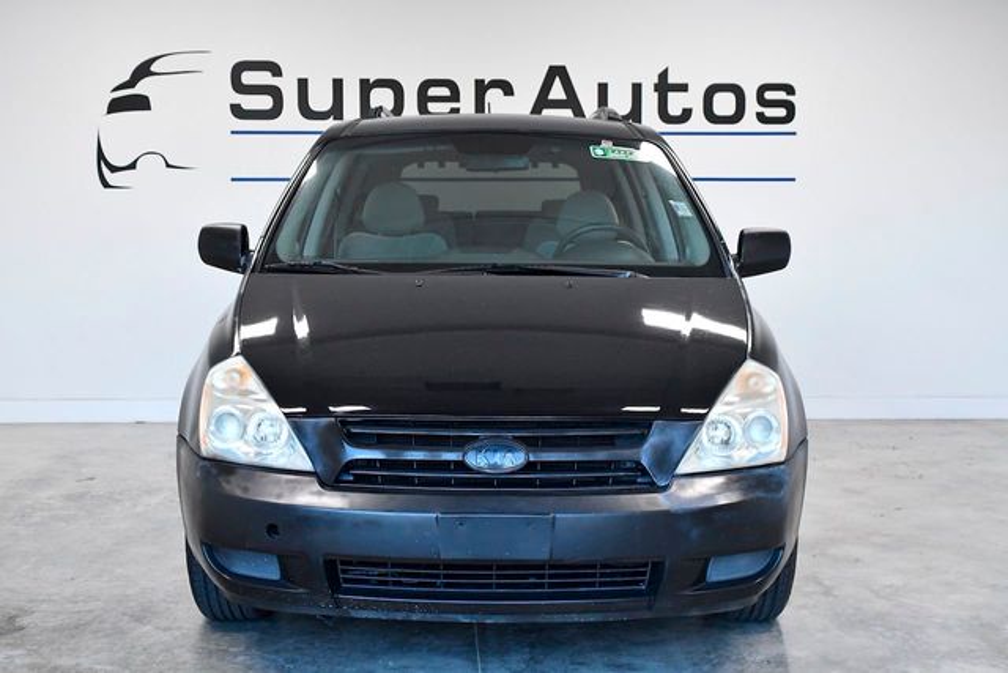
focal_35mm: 51
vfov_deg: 26.5
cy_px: 336
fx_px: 1428
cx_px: 504
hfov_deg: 38.9
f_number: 5
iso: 2500
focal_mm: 34
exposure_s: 1/800
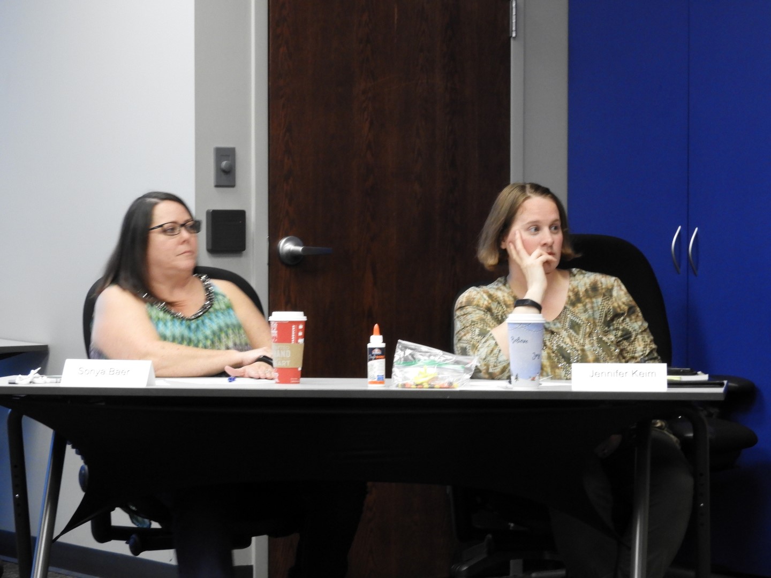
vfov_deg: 11.9
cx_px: 386
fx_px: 2784
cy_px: 289
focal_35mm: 125
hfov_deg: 15.8
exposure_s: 1/15
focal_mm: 22.4
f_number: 5
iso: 450
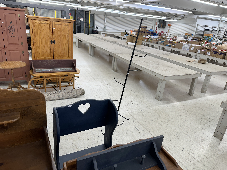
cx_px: 114
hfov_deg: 71.6
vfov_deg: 56.8
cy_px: 85
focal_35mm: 24
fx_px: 157
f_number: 1.78
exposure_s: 1/120
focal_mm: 6.86
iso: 80
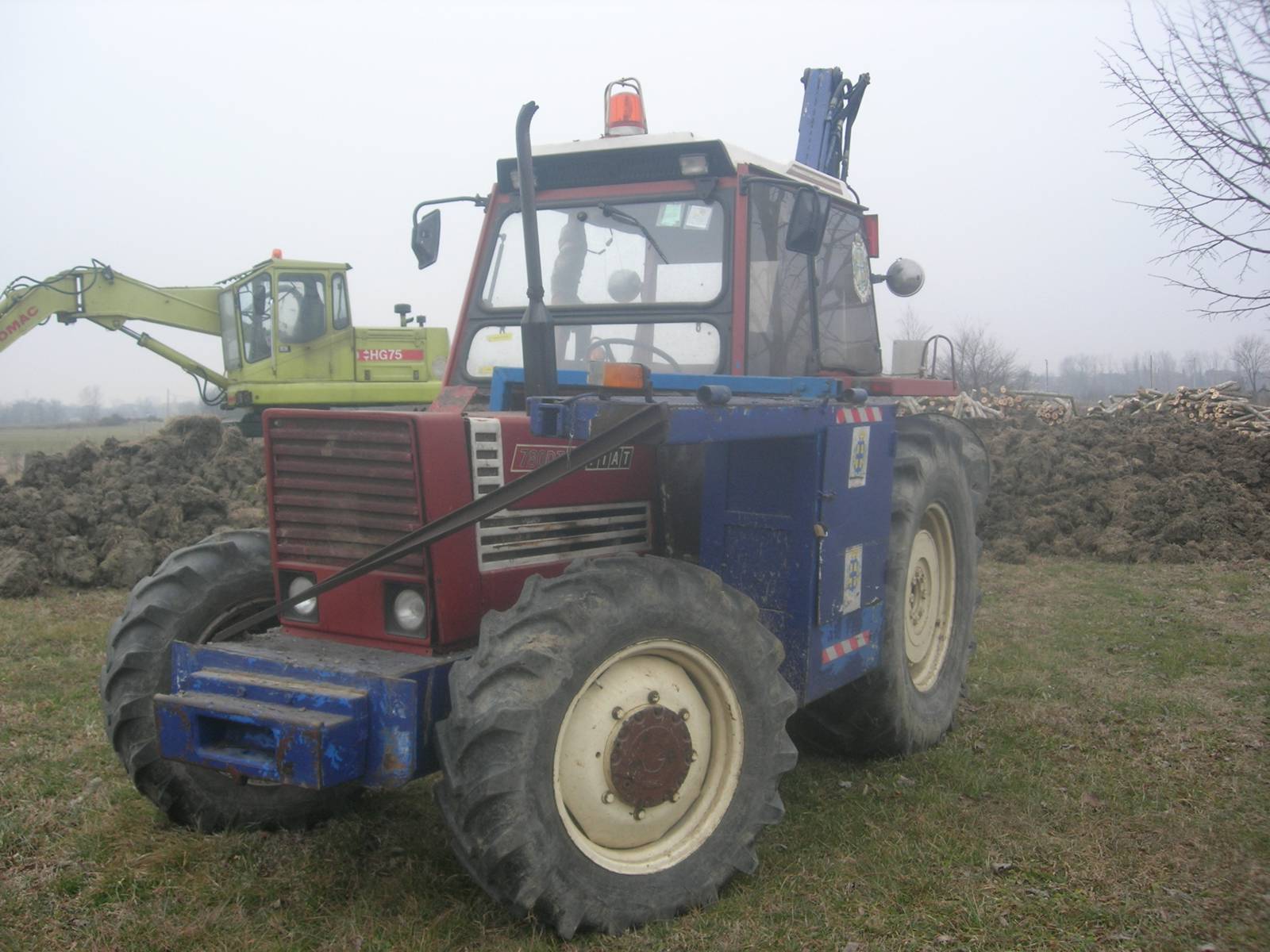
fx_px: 1394
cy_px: 476
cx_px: 635
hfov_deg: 49.0
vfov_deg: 37.7
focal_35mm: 38
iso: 64
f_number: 2.8
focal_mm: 7.8
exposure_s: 1/154
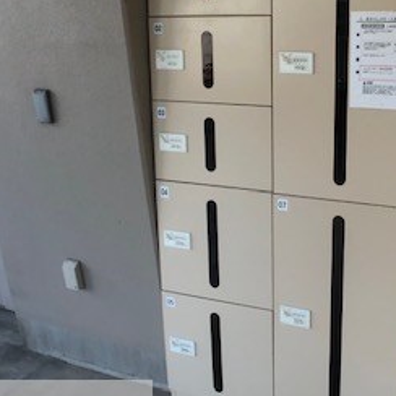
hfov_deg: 25.6
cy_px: 192
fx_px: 841
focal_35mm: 65
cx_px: 360
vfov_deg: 26.5
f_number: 1.8
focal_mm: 4
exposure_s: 1/120
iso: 64
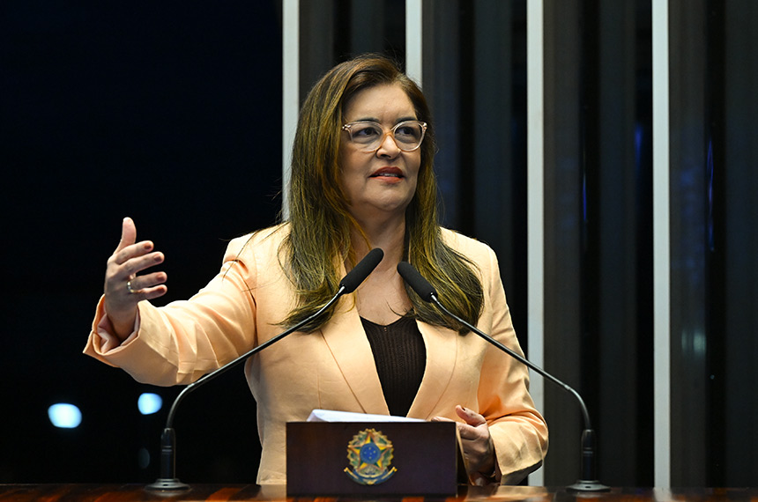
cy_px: 251
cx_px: 379
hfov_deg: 11.4
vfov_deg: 7.6
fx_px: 3783
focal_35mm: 180
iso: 5000
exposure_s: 1/125
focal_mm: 180
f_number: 5
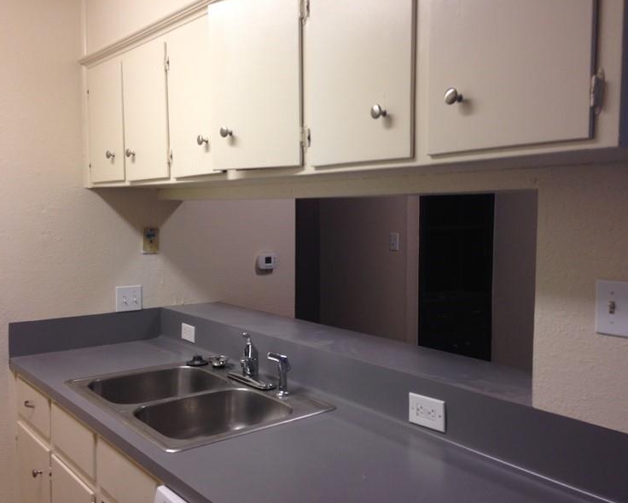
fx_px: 651
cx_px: 334
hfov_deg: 51.5
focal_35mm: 35
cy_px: 253
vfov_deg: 42.2
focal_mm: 4.12
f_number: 2.4
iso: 50
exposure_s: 1/20
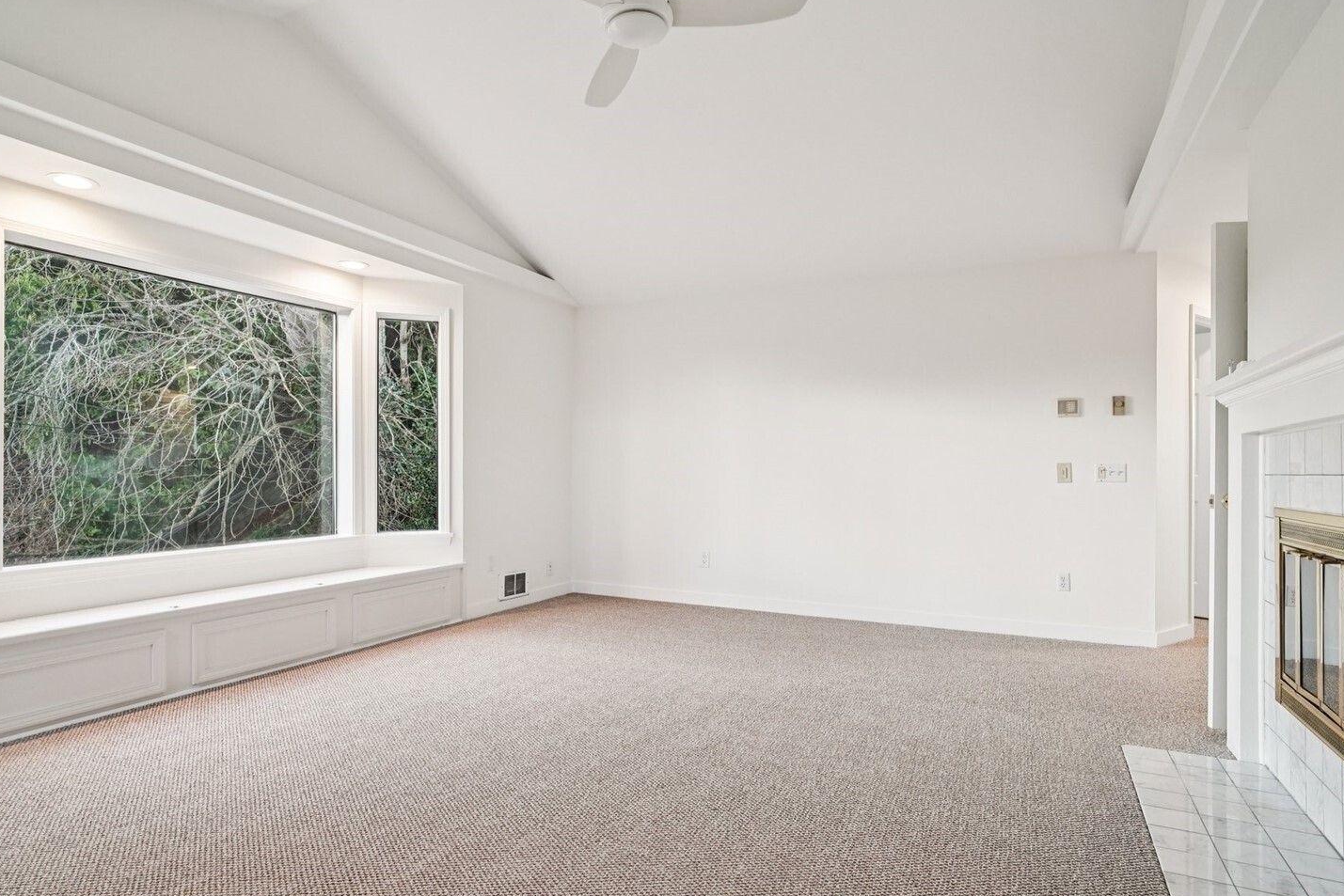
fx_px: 709
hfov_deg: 86.8
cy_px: 491
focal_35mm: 19
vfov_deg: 64.4
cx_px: 634
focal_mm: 16
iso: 1600
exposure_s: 1/40
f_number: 8
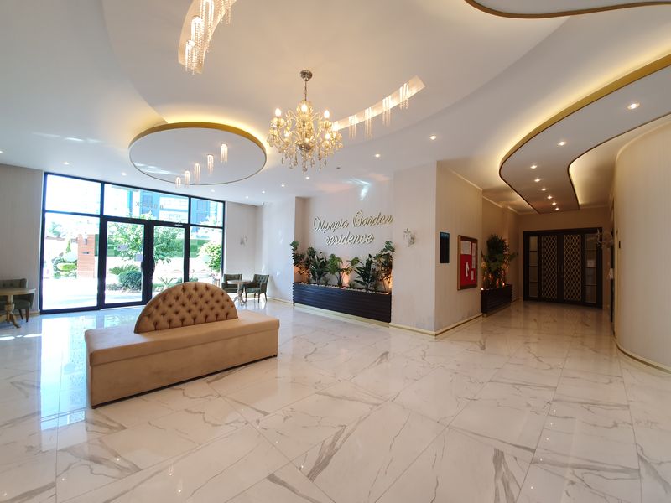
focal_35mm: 13
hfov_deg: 106.2
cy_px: 252
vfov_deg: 89.9
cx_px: 336
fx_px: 252
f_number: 2.2
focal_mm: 1.8
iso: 64
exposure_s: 1/50
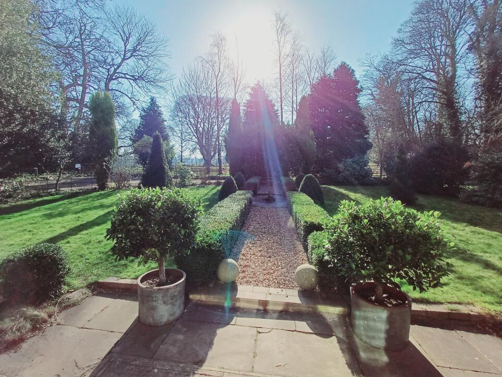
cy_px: 178
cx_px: 238
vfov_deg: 74.7
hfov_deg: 91.0
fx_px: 247
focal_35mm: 17
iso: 40
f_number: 2.2
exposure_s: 1/988
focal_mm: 1.64
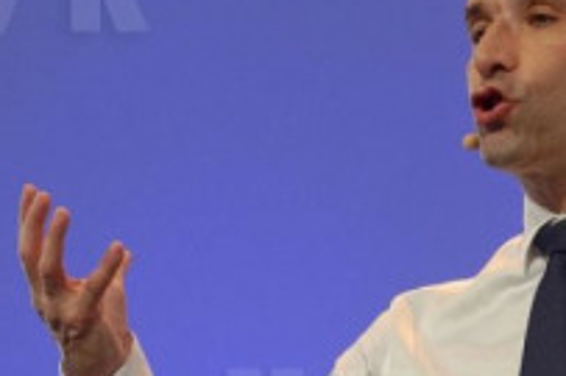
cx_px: 56
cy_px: 499
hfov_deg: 3.5
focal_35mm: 591
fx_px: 9284
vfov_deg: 2.3
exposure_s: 1/160
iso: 1000
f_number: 5.6
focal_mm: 100
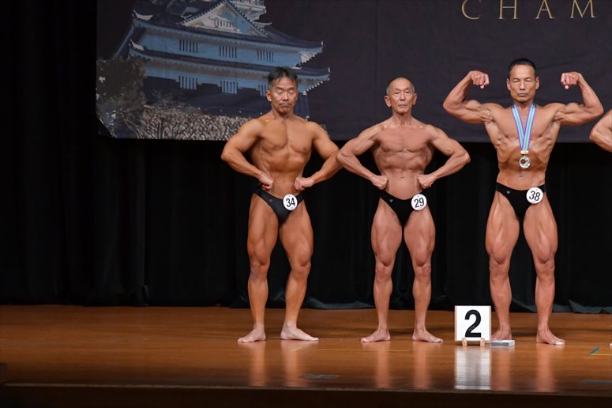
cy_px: 204
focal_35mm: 225
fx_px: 3823
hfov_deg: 9.2
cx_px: 306
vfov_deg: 6.1
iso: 4000
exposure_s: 1/400
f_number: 5.6
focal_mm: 150
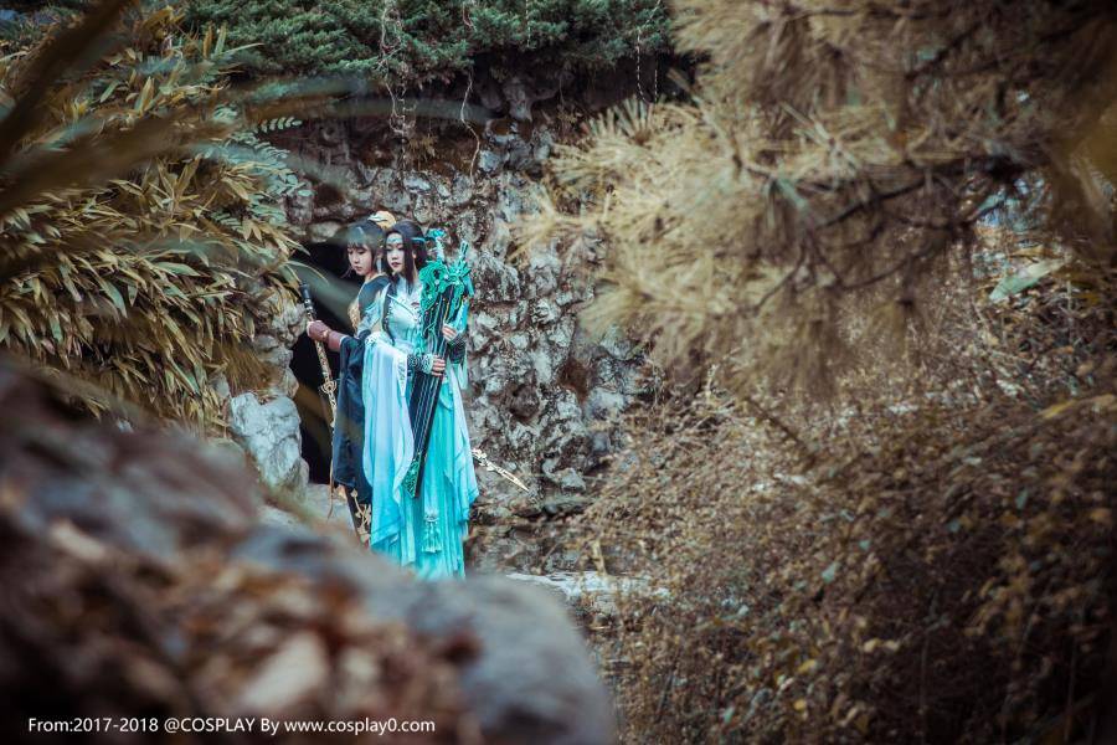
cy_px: 372
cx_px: 558
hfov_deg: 17.1
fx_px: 3723
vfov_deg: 11.4
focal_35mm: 120
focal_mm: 120
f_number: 7.1
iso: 320
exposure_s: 1/100
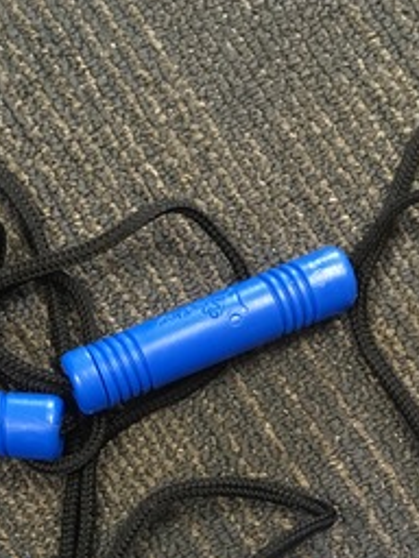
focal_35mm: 68
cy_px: 617
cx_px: 151
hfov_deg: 21.6
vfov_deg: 26.3
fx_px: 1097
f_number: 2.2
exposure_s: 1/20
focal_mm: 4.15
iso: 200
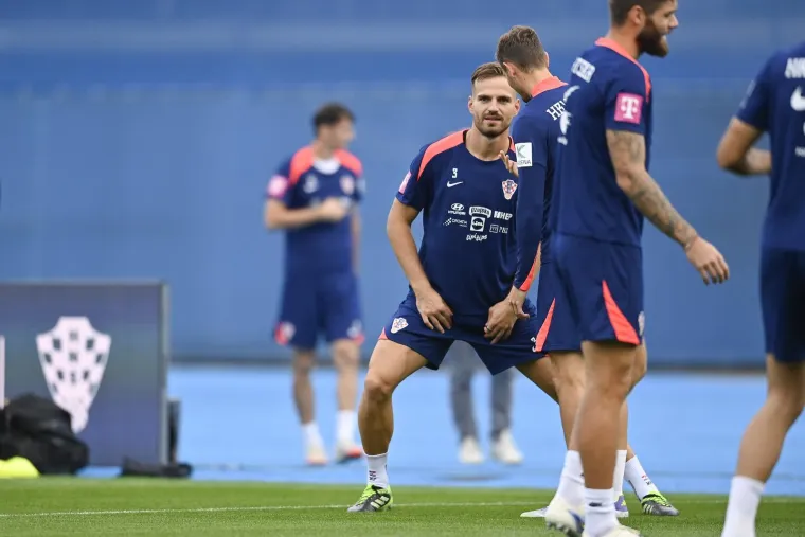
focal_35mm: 400
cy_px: 268
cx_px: 402
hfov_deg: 5.2
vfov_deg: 3.4
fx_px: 8946
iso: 1250
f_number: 2.8
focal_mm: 400
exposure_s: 1/4000
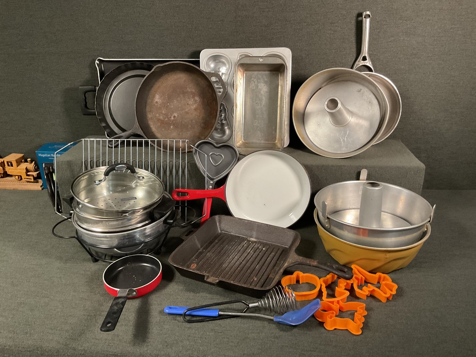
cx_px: 238
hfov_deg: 61.7
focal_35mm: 29
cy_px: 178
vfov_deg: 48.2
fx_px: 399
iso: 250
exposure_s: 1/40
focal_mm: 3
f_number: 1.8
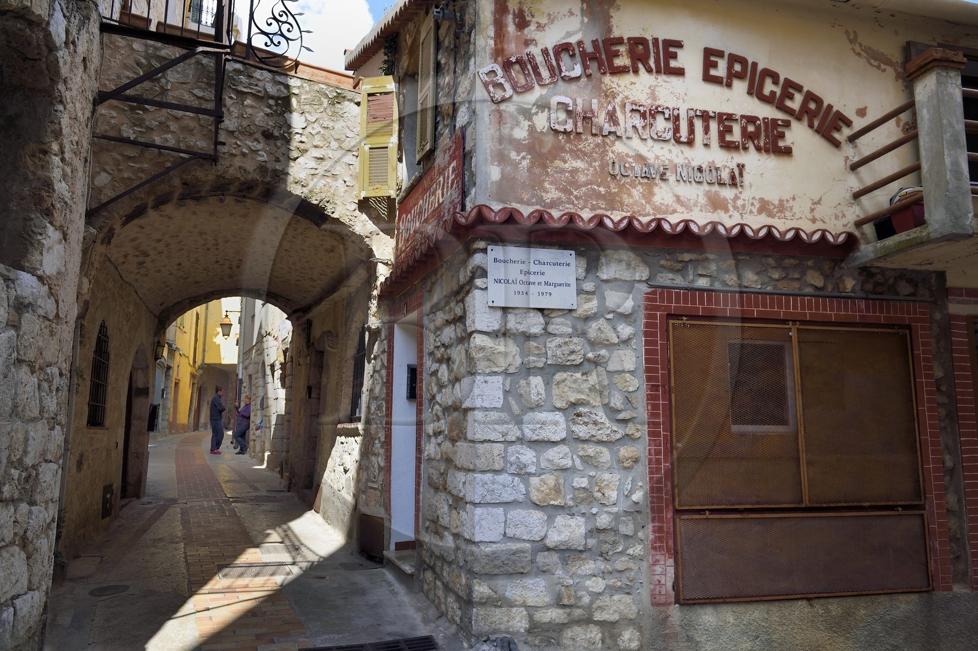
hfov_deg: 69.4
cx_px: 489
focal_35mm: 26
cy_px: 326
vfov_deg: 49.5
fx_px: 706
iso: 200
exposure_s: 1/200
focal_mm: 26
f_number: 7.1
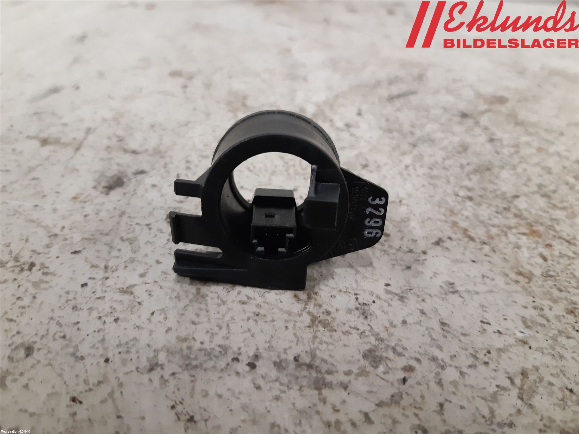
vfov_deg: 53.1
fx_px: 435
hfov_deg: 67.3
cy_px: 217
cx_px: 290
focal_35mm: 26
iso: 250
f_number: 1.7
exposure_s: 1/50
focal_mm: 3.93
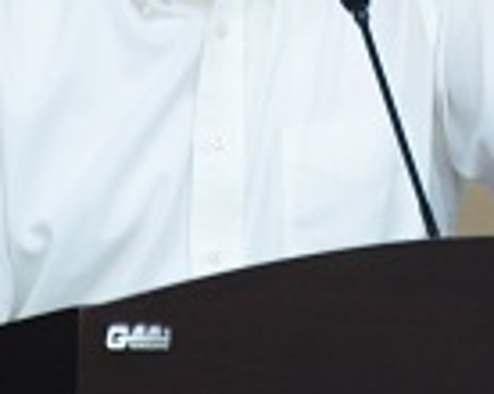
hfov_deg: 1.6
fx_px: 17929
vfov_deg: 1.3
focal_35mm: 1228
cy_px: -186
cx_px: 387
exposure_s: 1/25
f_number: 5.6
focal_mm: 300
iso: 2000
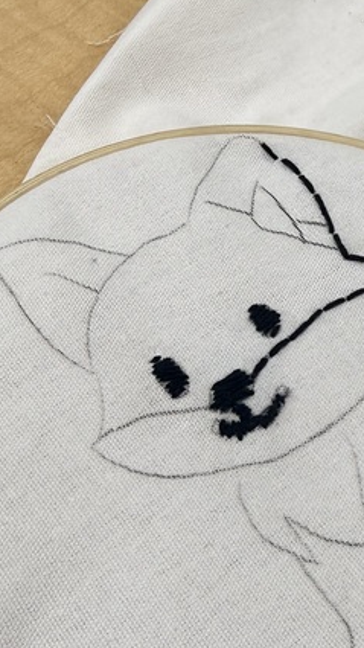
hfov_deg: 18.9
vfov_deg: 33.1
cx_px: 308
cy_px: 418
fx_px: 1081
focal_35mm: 63
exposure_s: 1/100
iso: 64
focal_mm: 2.22
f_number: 2.2
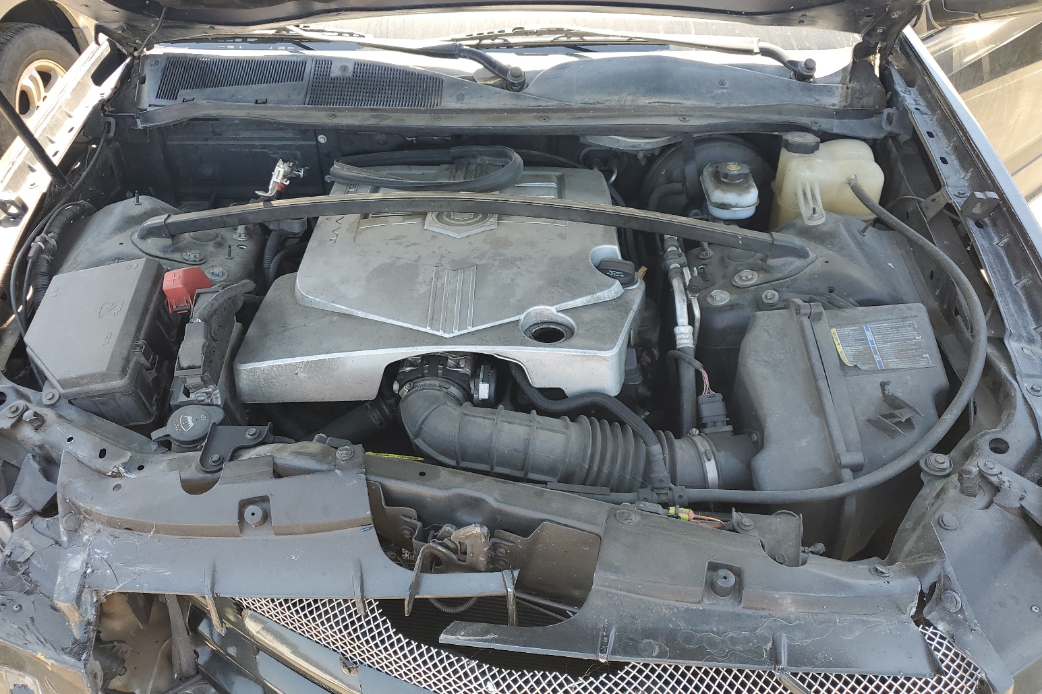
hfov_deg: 65.5
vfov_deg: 46.3
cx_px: 512
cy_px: 309
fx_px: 810
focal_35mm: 28
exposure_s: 1/196
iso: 50
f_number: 1.5
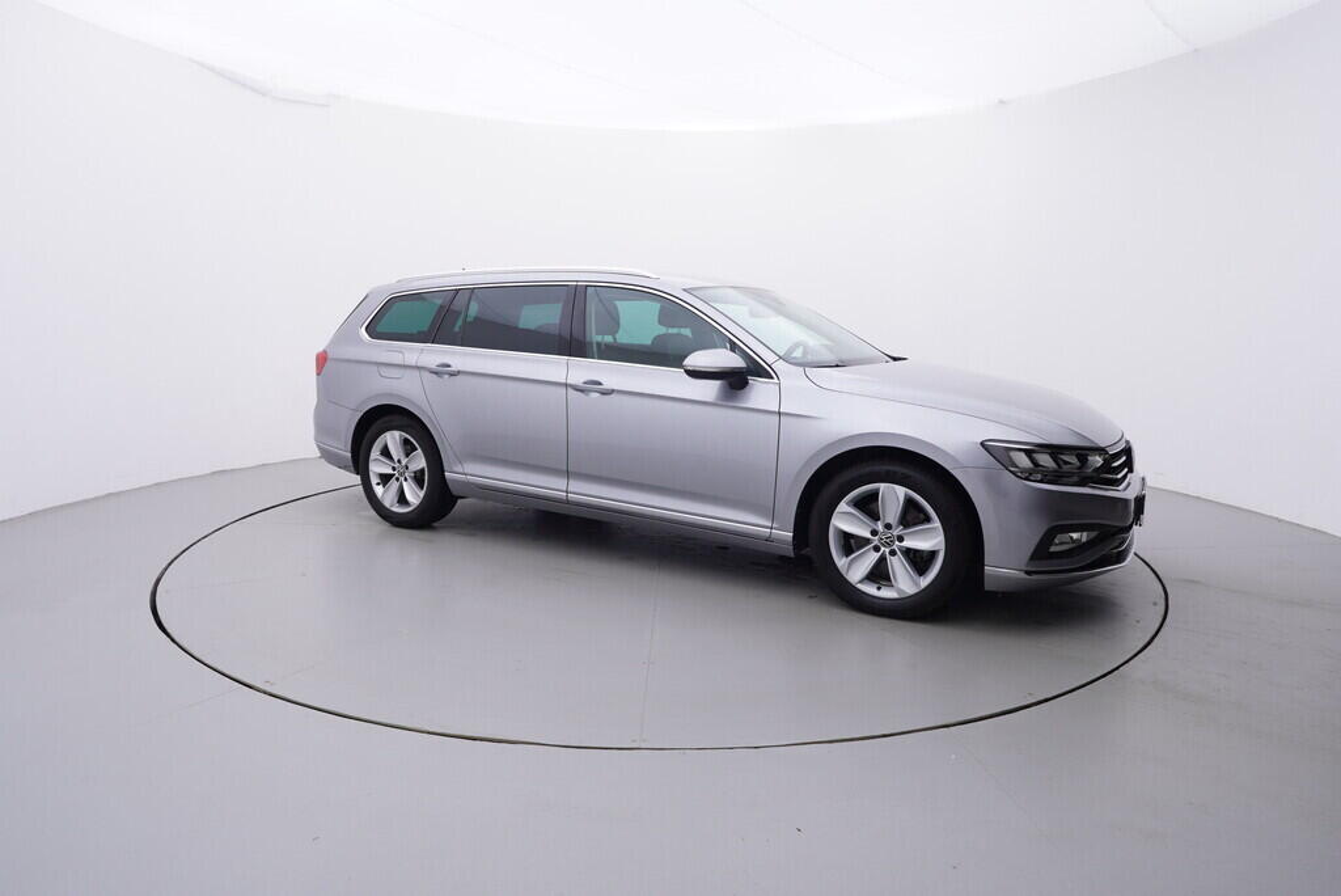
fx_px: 839
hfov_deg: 77.3
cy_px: 448
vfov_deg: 56.2
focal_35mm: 22
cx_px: 670
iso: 200
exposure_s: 1/80
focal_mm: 15
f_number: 5
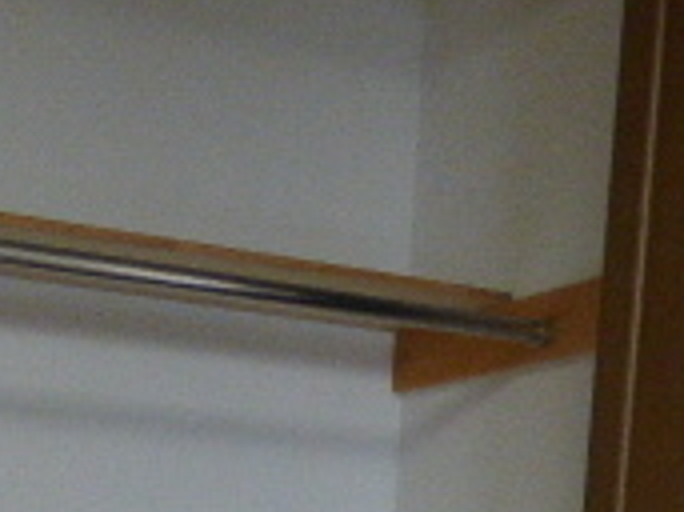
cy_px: 904
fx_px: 1481
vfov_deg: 16.6
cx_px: 224
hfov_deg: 25.9
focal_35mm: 75
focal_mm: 3.58
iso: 400
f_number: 2.8
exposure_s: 1/60
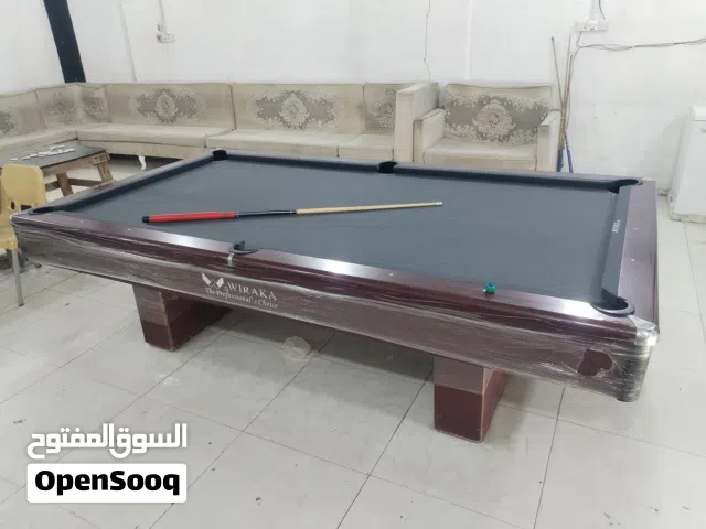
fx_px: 591
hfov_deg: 61.7
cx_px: 353
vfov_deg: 48.2
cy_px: 264
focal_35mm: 29
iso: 478
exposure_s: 1/60
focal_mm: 4.75
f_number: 1.8
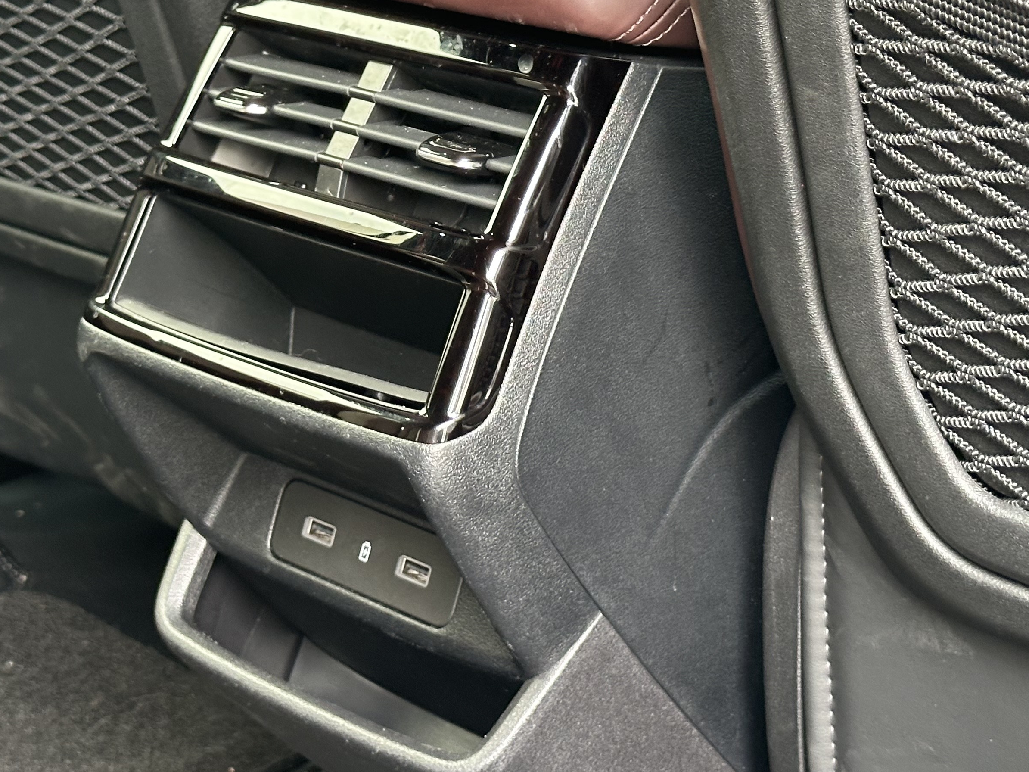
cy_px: 236
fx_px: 2408
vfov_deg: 18.1
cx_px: 446
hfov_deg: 24.1
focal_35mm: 81
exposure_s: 1/41
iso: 250
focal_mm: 6.86
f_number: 1.78
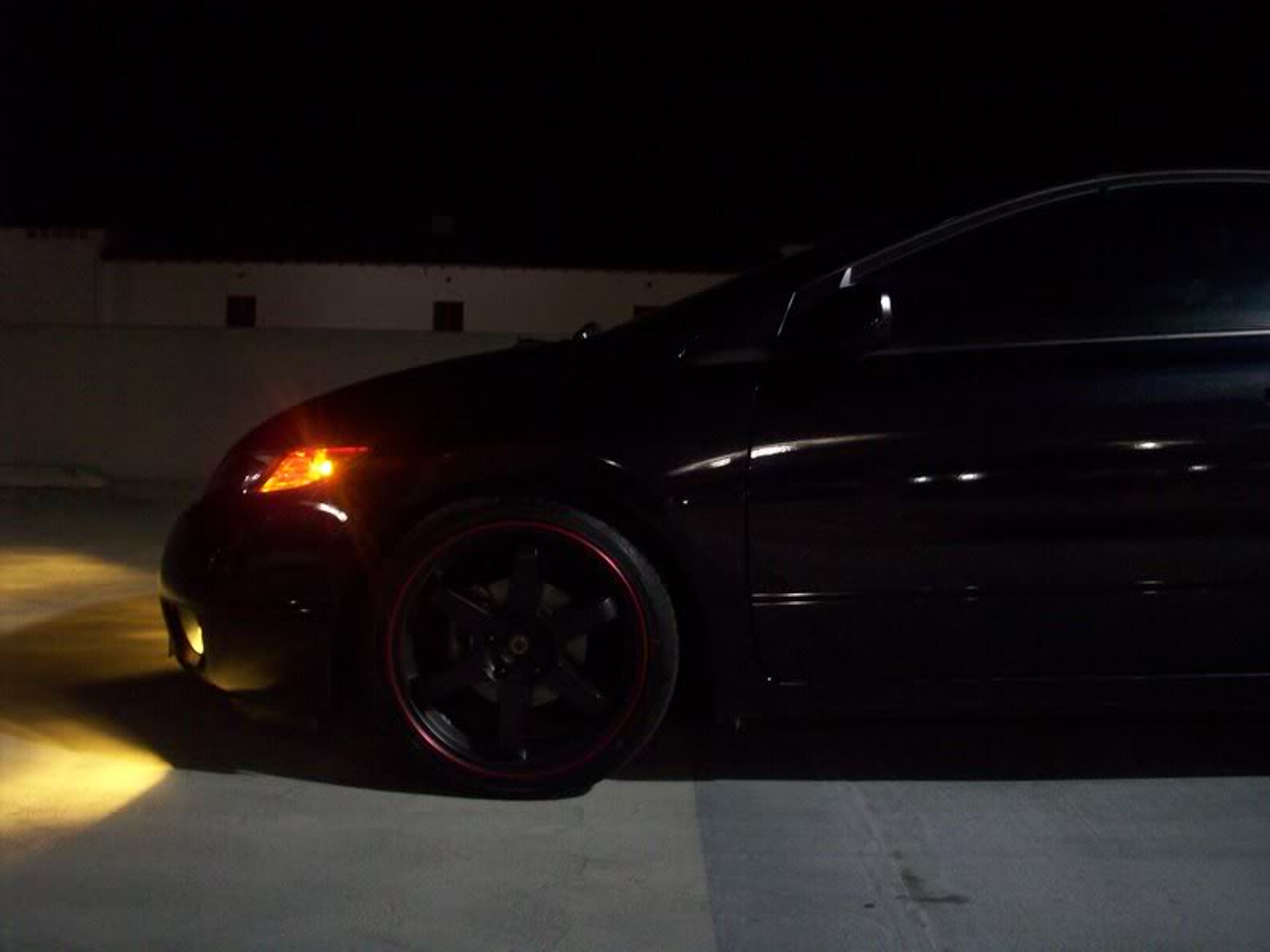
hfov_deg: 50.1
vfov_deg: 38.7
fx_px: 1357
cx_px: 635
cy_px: 476
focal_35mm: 37
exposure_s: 1/8
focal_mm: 6.2
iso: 200
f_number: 2.8
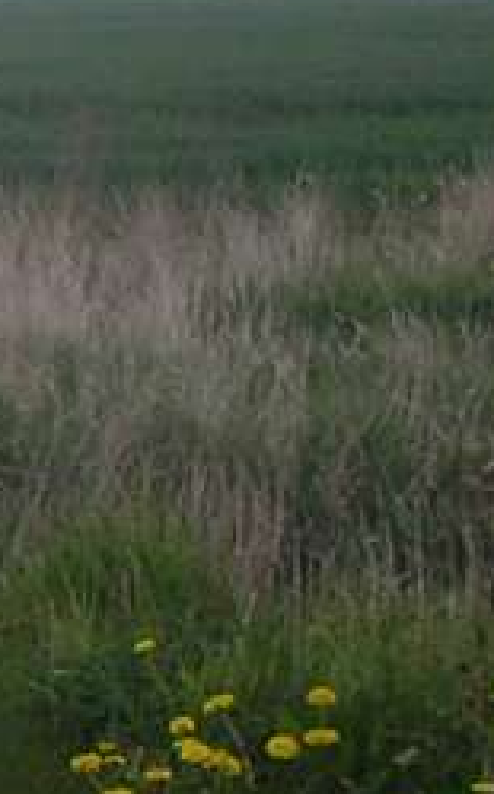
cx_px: -1195
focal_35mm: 202
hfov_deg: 5.8
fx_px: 4364
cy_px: 517
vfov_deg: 10.4
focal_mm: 5.7
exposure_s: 1/250
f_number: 2.8
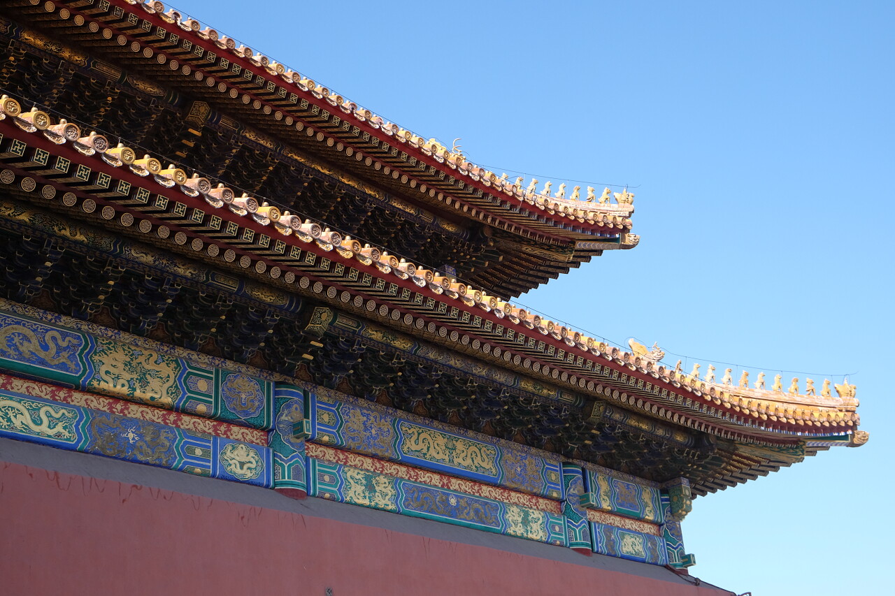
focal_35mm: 45
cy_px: 298
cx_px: 448
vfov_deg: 29.9
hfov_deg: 43.6
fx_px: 1119
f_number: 7.1
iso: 400
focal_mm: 30.2
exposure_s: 1/350
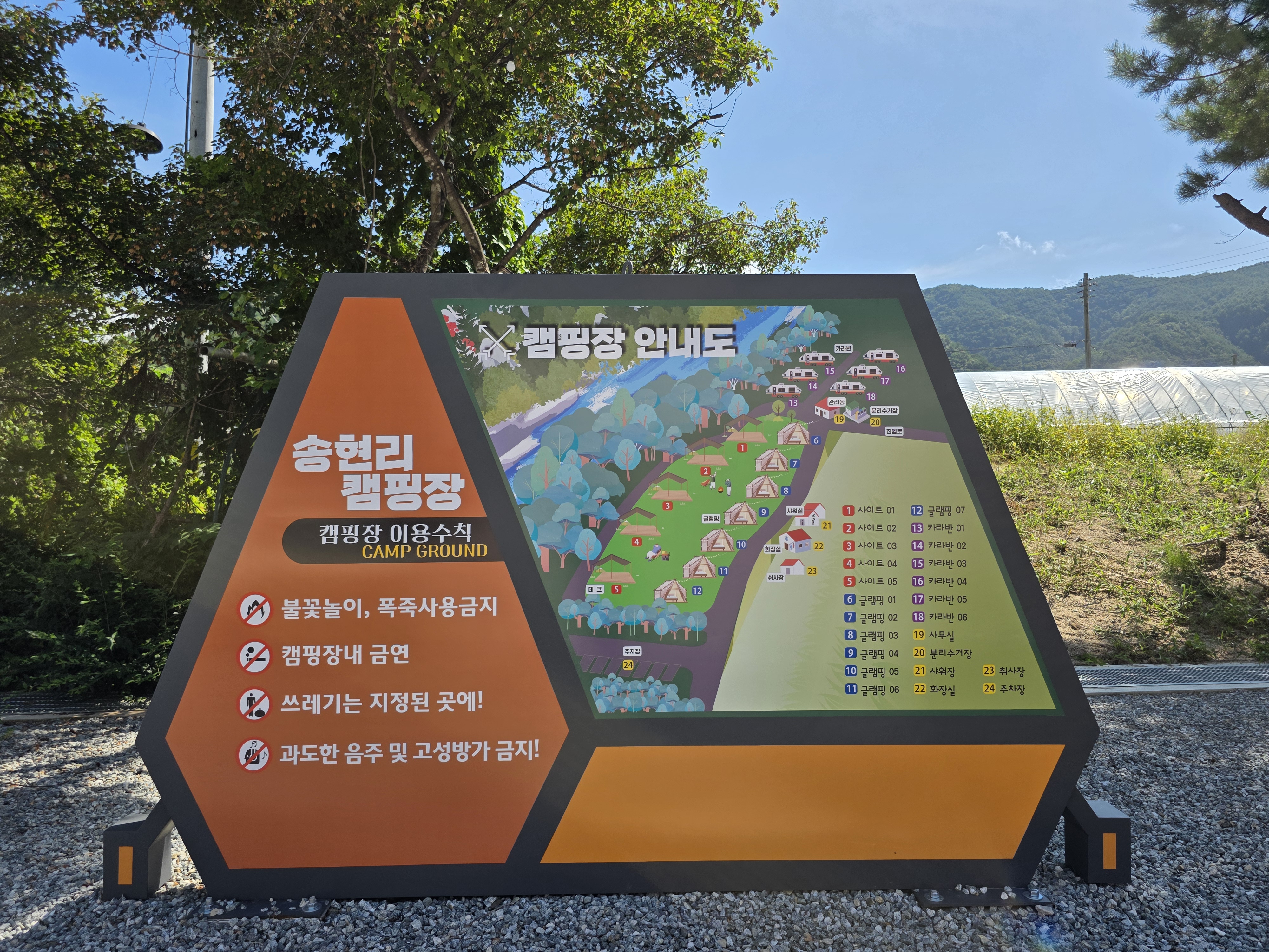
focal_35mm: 23
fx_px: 843
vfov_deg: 58.9
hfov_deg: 73.9
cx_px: 634
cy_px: 476
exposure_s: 1/5296
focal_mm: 6.3
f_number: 1.7
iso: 80
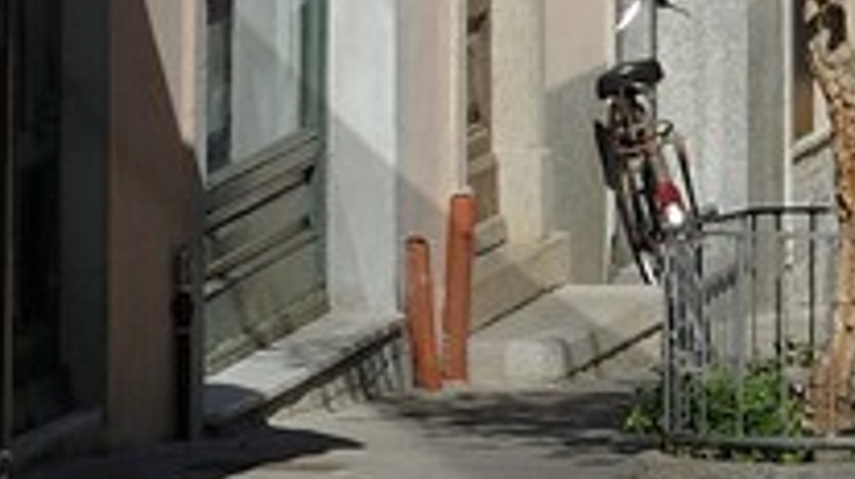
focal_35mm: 470
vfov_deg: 2.5
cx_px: 1396
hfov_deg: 4.6
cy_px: -970
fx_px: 10646
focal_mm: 58
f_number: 14
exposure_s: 1/200
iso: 200
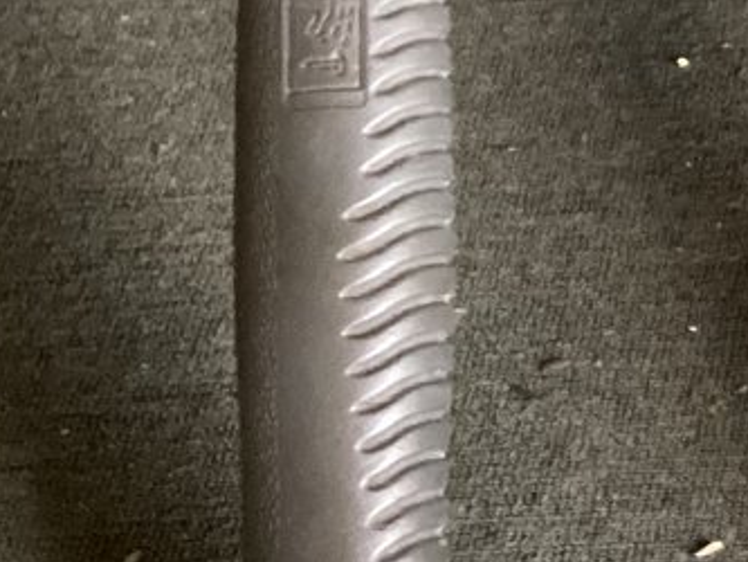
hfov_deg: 12.4
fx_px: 3048
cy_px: -132
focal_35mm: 141
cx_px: 1490
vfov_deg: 10.3
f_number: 2.4
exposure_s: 1/50
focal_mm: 3.3
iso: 250
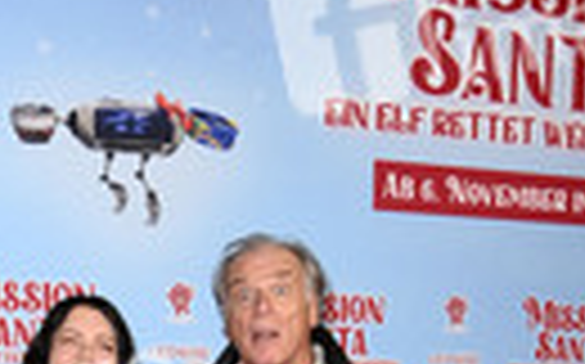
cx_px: 90
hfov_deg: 20.5
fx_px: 1593
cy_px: 683
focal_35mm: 100
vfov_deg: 11.9
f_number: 5.6
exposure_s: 1/250
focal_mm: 32
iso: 1000
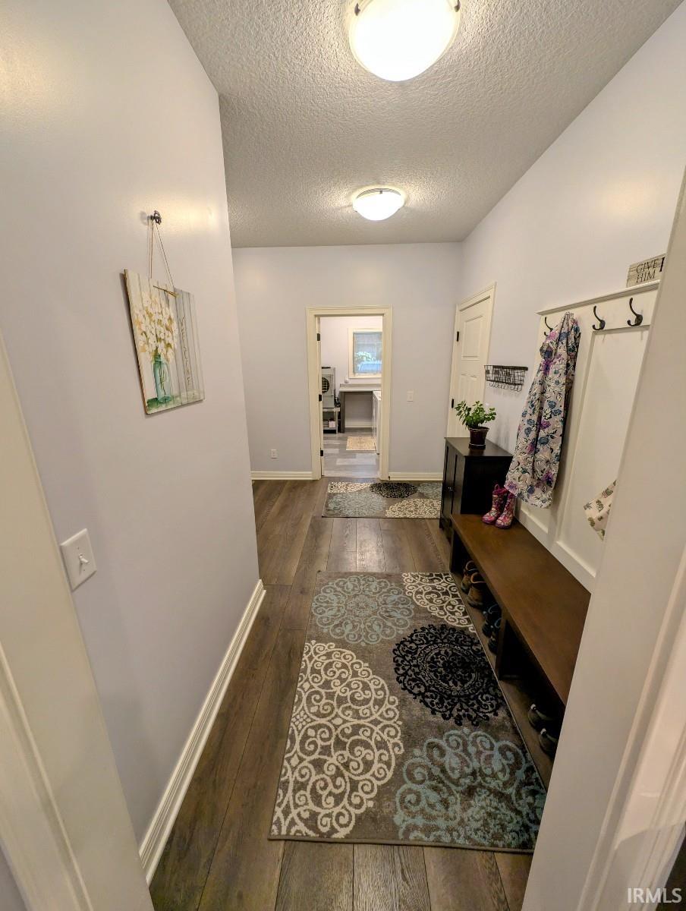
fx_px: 316
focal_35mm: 12
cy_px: 456
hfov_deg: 94.7
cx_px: 343
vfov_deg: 110.4
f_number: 1.95
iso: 106
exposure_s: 1/120
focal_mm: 2.23
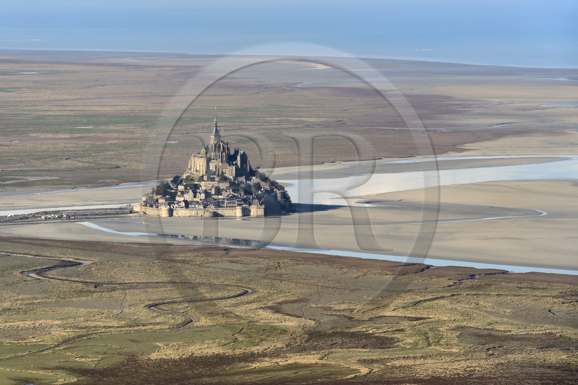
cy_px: 192
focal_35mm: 185
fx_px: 2969
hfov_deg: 11.1
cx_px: 289
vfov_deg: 7.4
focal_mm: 185
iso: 400
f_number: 10
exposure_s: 1/1000
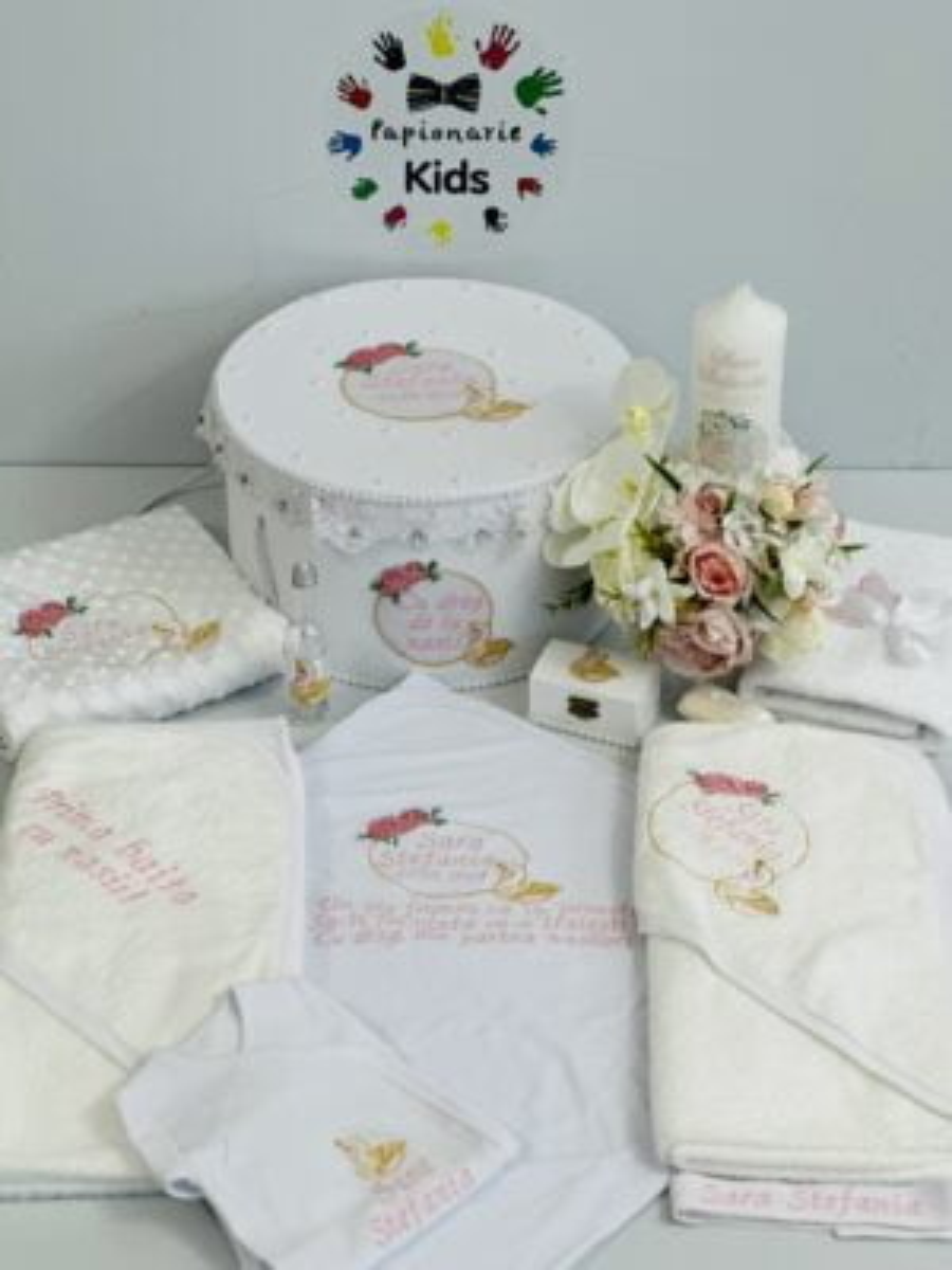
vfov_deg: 25.3
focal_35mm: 77
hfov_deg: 19.1
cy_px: 635
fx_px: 2824
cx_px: 476
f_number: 2.8
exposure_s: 1/100
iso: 125
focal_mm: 9
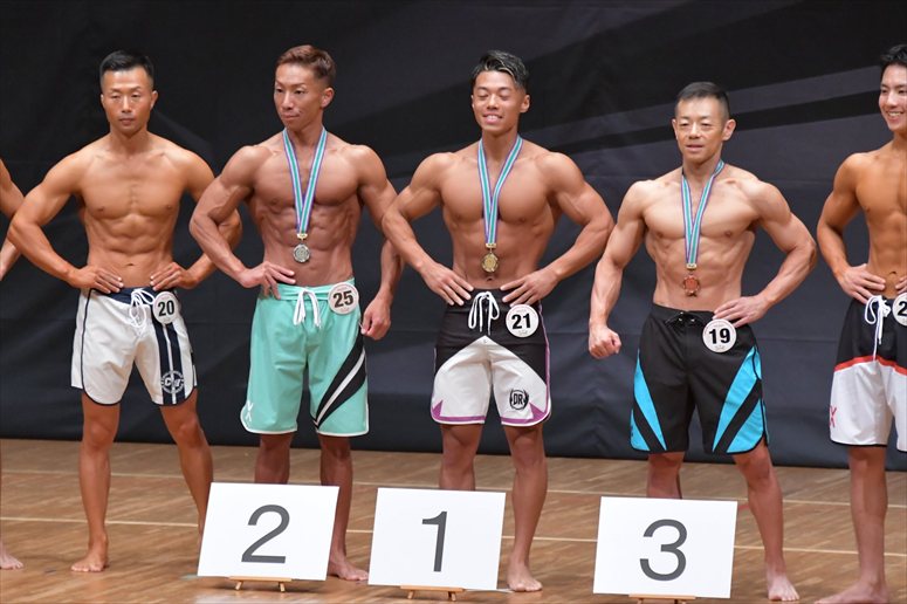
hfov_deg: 6.9
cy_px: 302
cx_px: 454
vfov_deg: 4.6
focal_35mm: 300
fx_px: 7555
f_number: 5.6
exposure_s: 1/400
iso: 6400
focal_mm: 200
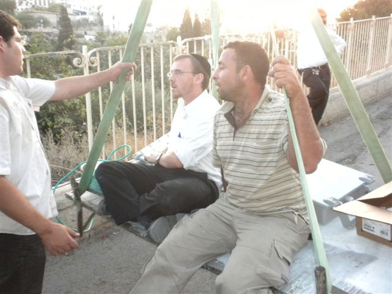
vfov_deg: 38.7
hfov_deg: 50.1
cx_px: 196
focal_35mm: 37
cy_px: 147
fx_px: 419
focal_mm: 6.6
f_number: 3.5
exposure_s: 1/90.5
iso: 400
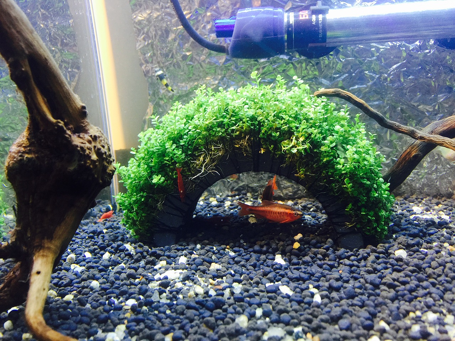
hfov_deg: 61.7
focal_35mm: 29
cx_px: 228
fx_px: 381
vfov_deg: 48.2
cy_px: 170
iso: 64
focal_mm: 4.15
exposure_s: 1/33
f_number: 2.2
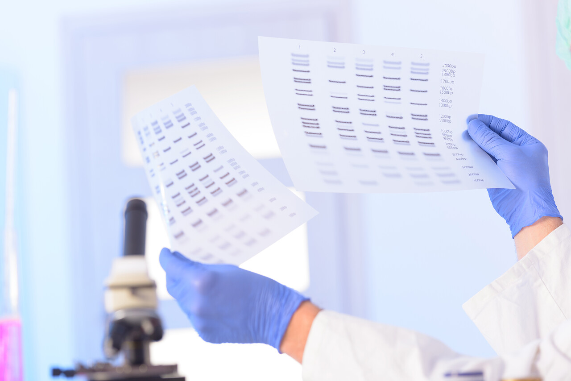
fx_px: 2538
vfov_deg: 8.6
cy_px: 190
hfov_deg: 12.8
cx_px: 286
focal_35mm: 160
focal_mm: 160
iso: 160
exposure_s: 1/160
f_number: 5.6
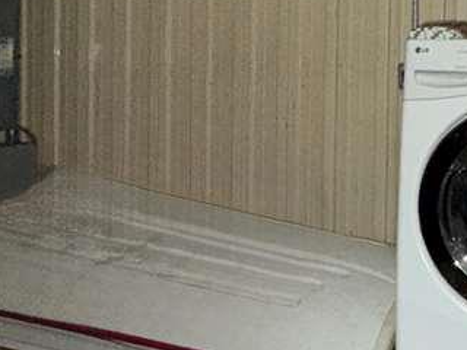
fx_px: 755
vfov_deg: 25.8
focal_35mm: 56
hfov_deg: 33.4
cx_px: 369
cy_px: 96
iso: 320
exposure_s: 1/60
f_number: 2.2
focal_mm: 2.22
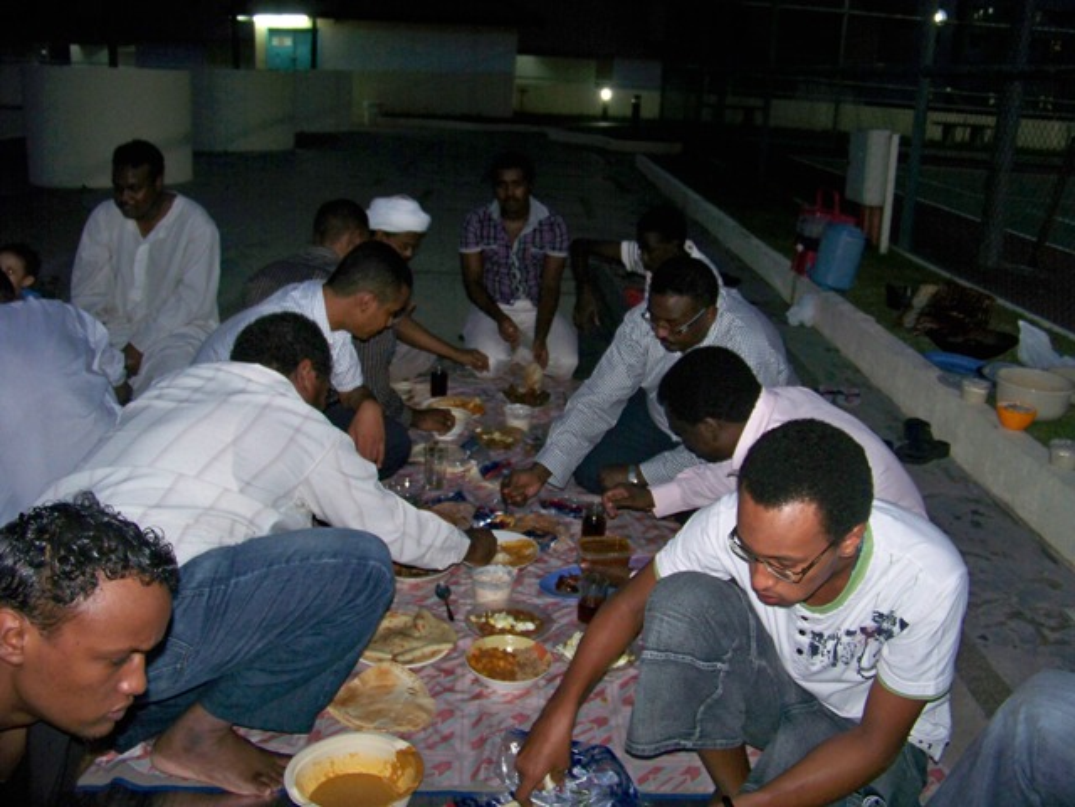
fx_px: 1025
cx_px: 538
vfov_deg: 42.9
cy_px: 404
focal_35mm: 33
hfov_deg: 55.4
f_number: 2.8
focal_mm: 5.85
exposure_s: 1/30
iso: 200
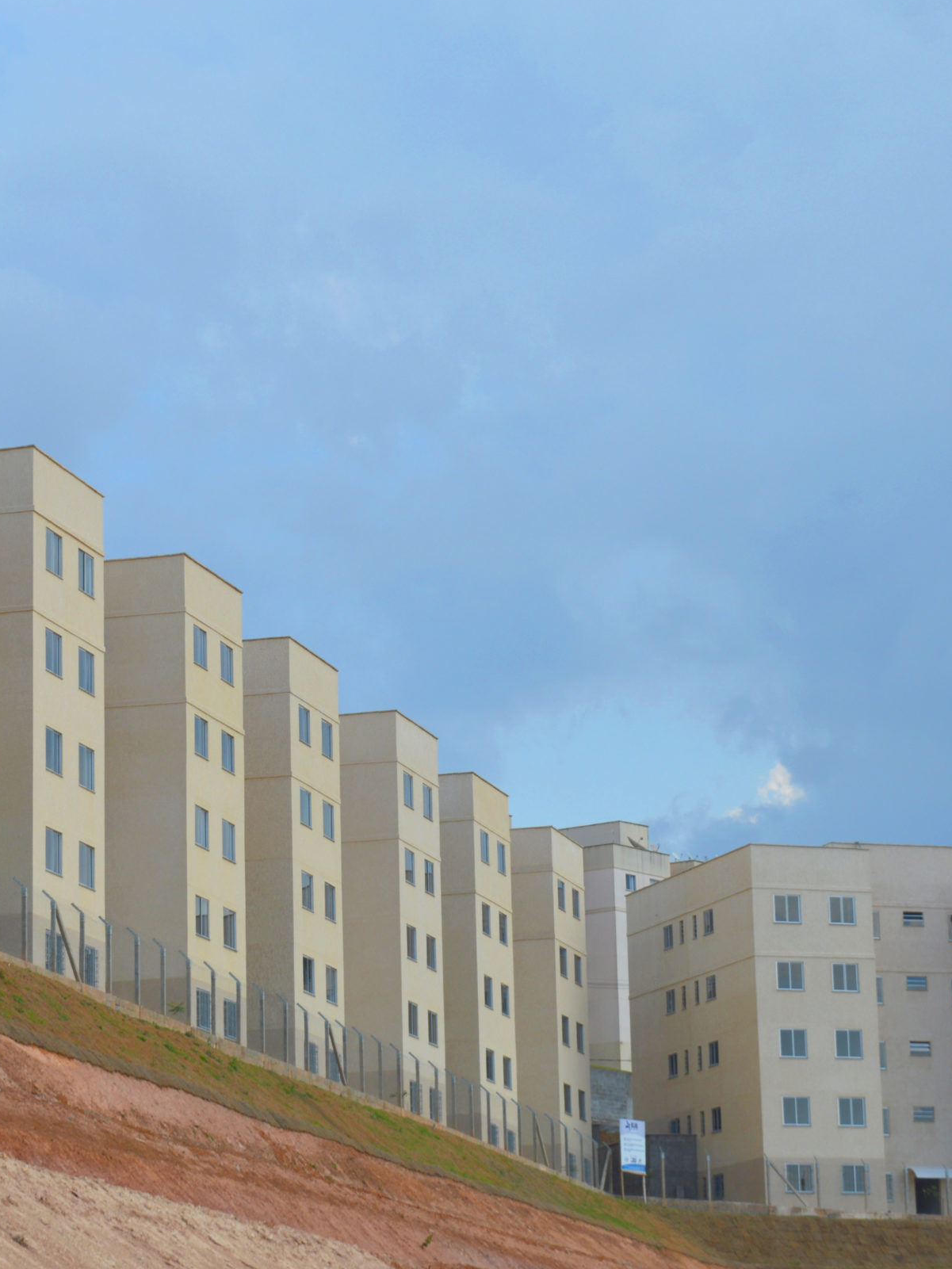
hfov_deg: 14.0
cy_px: 612
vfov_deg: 18.5
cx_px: 439
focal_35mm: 106
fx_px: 3886
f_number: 8
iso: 100
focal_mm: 46
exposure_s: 1/250
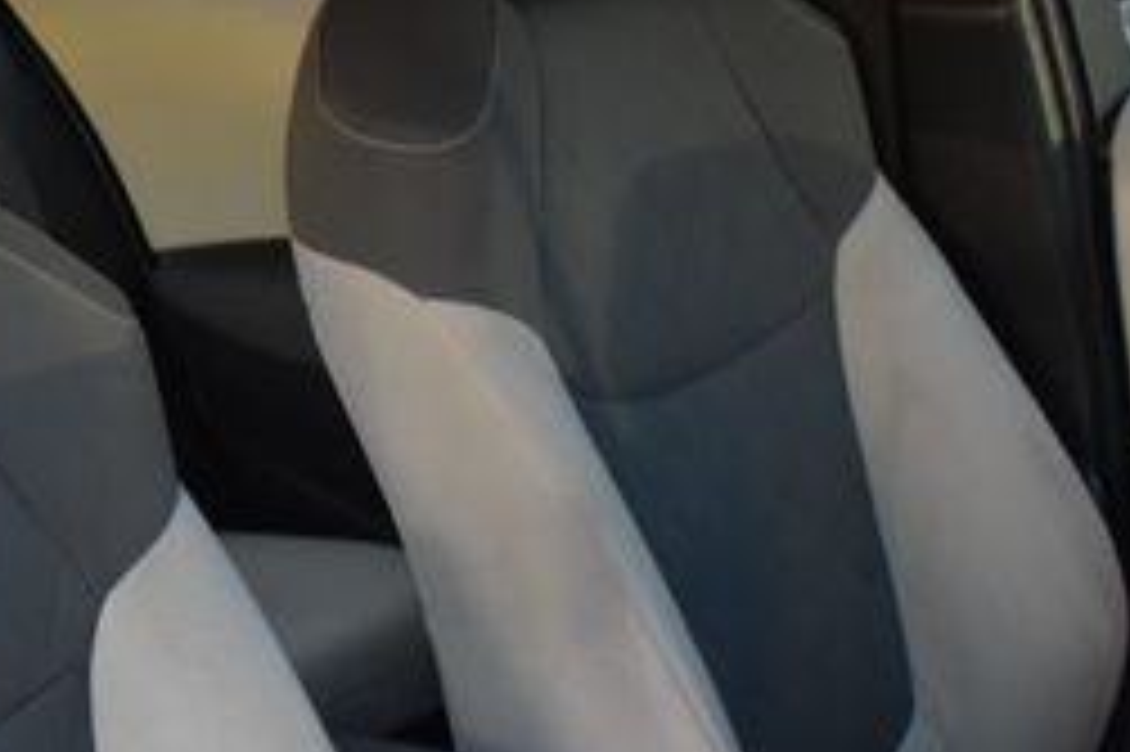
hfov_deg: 23.5
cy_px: 522
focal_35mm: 84
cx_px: 81
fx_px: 2635
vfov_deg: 16.2
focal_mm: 22
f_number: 3.8
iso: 1600
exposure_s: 1/5
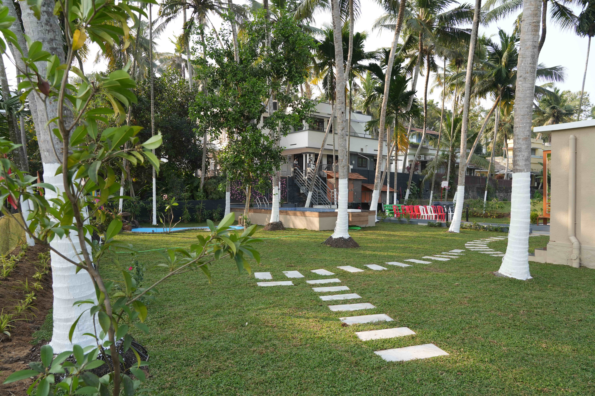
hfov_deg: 73.7
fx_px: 397
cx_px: 298
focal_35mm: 24
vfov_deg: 53.1
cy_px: 198
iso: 400
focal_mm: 24
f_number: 7.1
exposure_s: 1/200
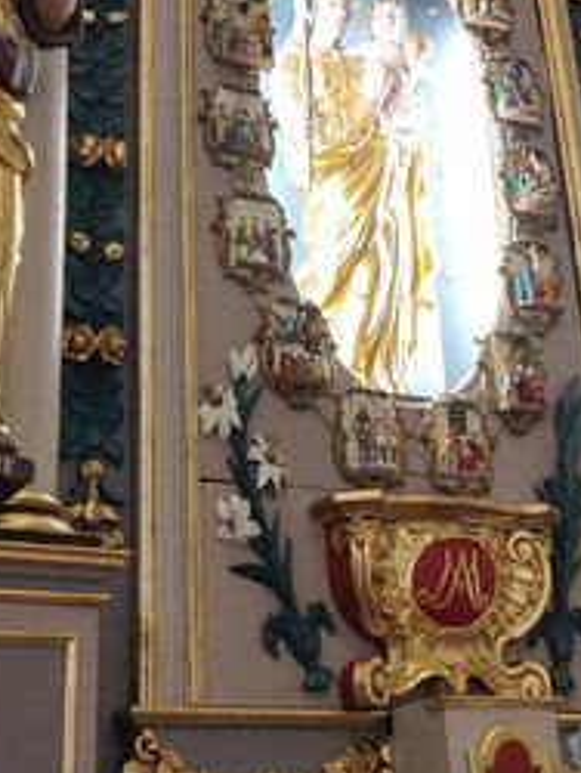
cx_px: 317
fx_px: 1564
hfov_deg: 21.0
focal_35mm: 70
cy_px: -136
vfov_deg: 25.2
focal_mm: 4.25
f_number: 1.7
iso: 400
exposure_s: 1/25
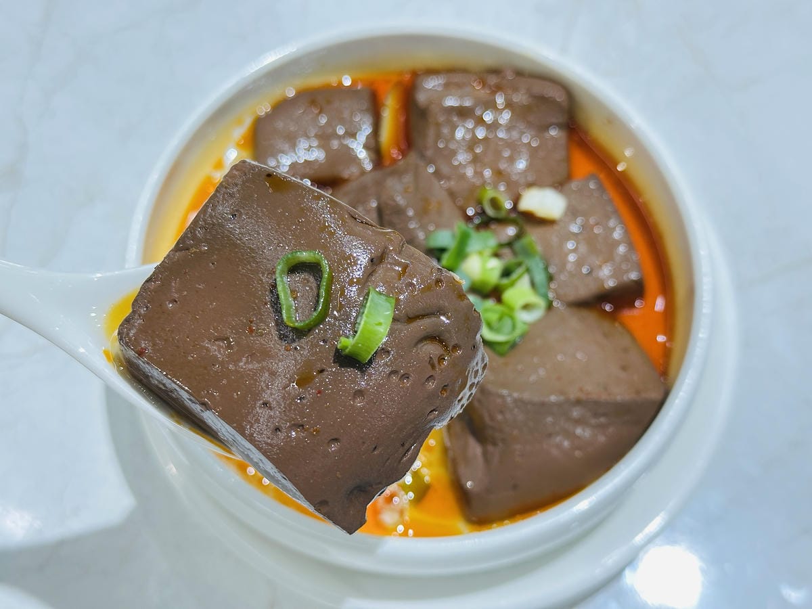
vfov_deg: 30.3
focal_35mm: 48
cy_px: 304
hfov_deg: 39.7
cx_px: 406
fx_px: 1126
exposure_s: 1/120
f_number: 1.78
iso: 100
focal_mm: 6.86
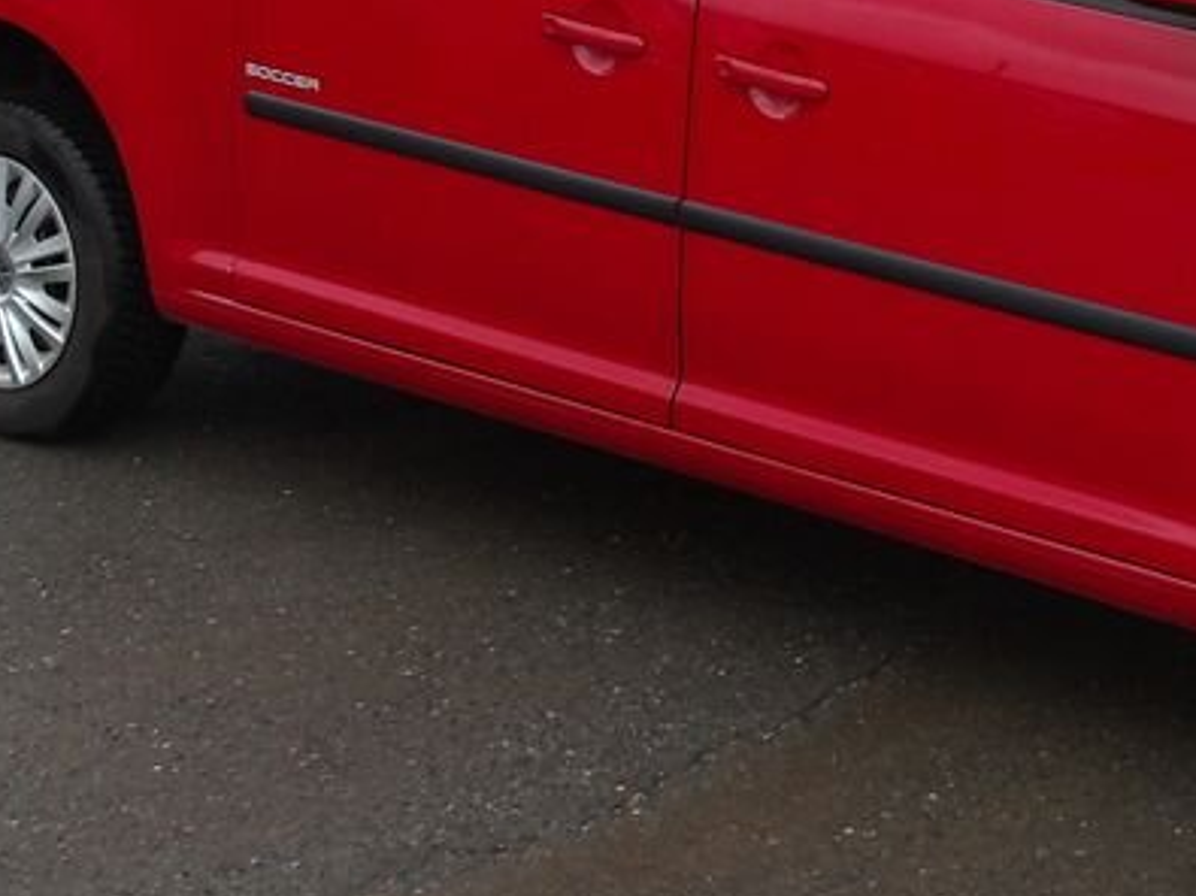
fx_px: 2418
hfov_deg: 26.8
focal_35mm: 70
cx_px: 1075
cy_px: 45
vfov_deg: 20.5
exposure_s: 1/174
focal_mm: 4.9
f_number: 3
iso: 100
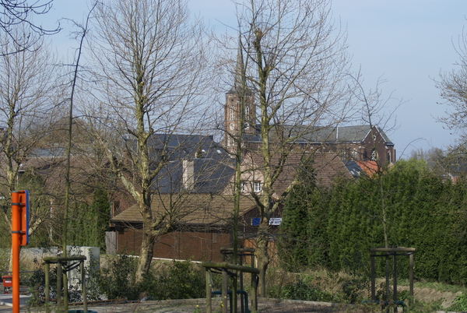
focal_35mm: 112
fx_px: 1462
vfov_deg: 12.2
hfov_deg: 18.2
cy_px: 156
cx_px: 234
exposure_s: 1/400
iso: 100
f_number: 8
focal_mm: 75
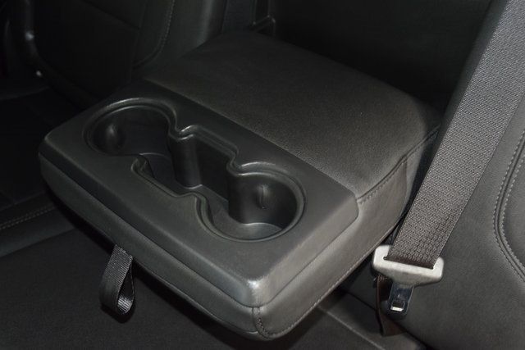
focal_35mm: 44
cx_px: 262
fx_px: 634
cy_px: 175
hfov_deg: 45.0
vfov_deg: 30.9
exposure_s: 1/20
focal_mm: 29
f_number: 3.8
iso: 1800
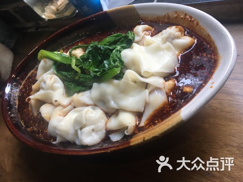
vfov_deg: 48.2
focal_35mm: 29
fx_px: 204
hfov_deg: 61.7
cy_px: 91
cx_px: 122
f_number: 2.2
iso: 50
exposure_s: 1/33
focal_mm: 4.15
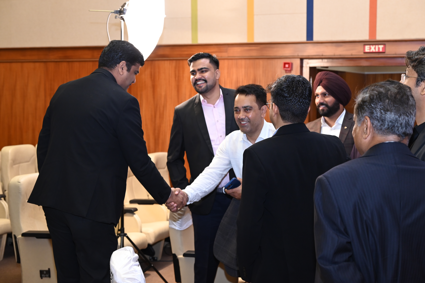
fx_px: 638
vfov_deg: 25.1
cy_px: 142
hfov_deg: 36.9
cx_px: 212
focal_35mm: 54
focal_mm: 54
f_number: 5
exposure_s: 1/125
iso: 1600
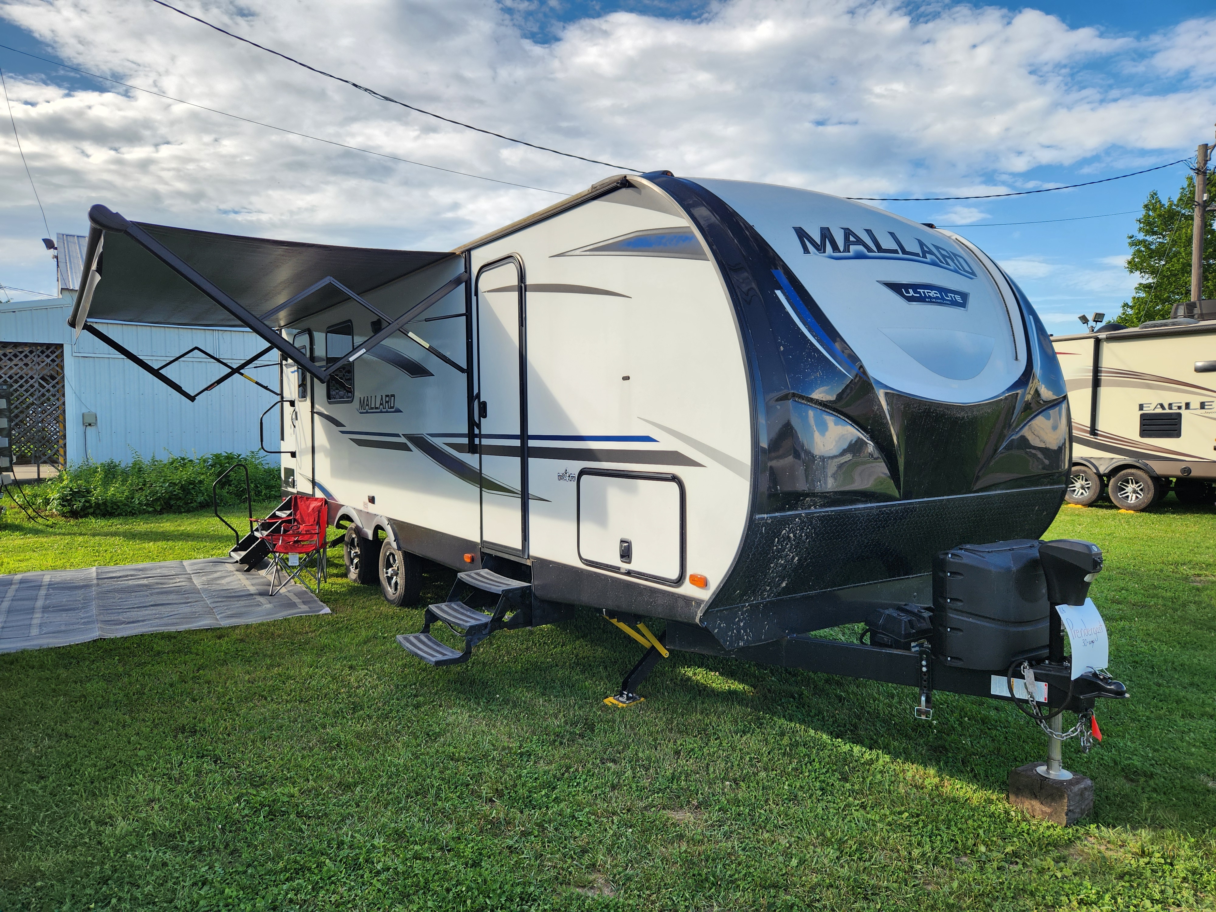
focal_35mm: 23
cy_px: 456
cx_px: 608
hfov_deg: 73.9
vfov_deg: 58.9
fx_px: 808
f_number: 1.8
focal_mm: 5.4
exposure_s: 1/707
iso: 20
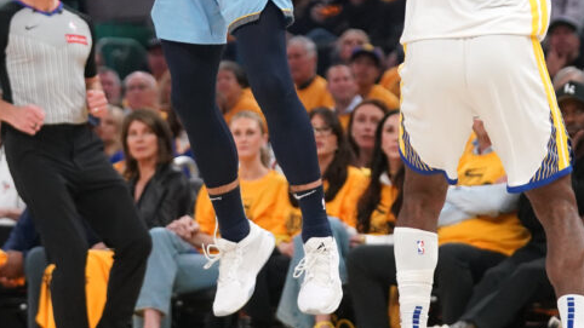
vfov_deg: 4.2
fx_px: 4459
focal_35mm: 288
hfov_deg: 7.5
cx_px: 259
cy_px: -110
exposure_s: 1/2000
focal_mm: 106
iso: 3200
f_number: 2.8
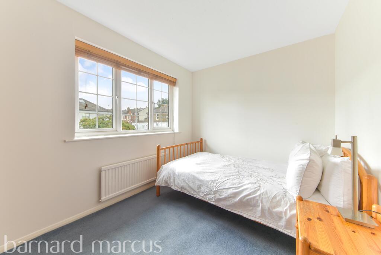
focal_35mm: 12
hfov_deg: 112.6
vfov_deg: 90.1
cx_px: 190
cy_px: 128
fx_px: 127
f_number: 16
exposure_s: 1.6
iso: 100
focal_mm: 12
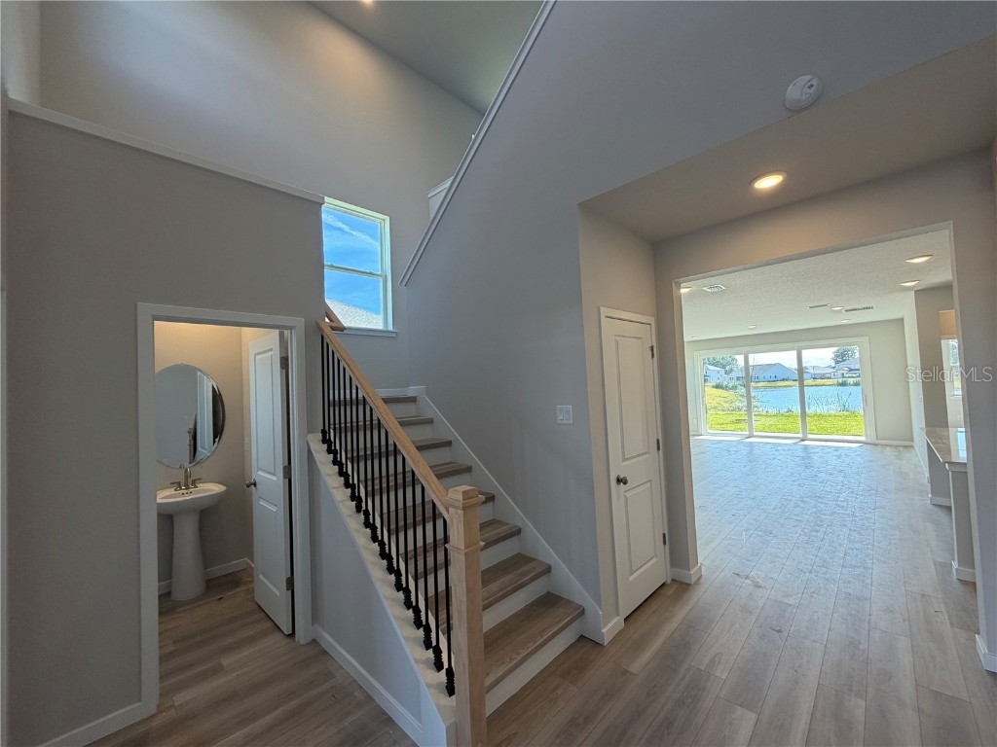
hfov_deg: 102.1
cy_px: 374
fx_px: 403
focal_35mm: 14
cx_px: 498
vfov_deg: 85.7
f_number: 2.2
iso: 100
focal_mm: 2.22
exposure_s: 1/120
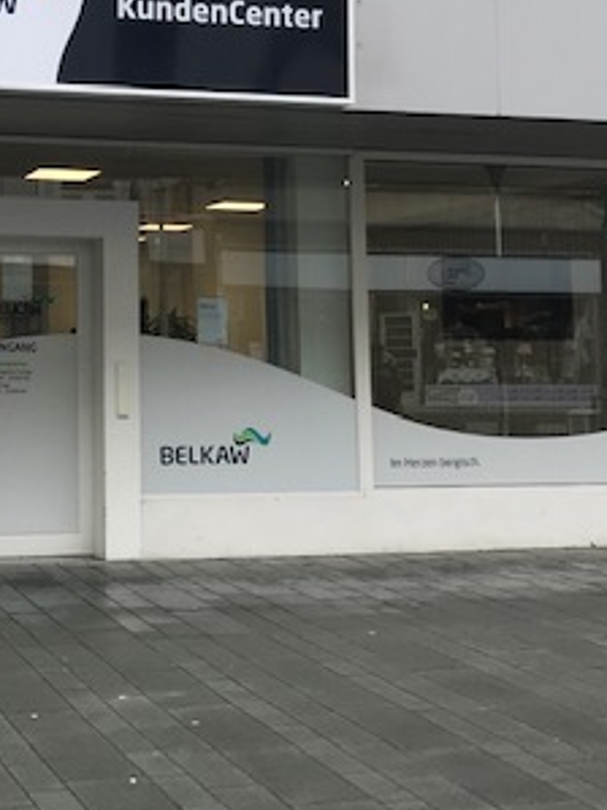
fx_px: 1404
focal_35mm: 60
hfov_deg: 23.5
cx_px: 16
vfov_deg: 31.6
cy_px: 198
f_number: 1.8
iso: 20
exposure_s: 1/232
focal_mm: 3.99
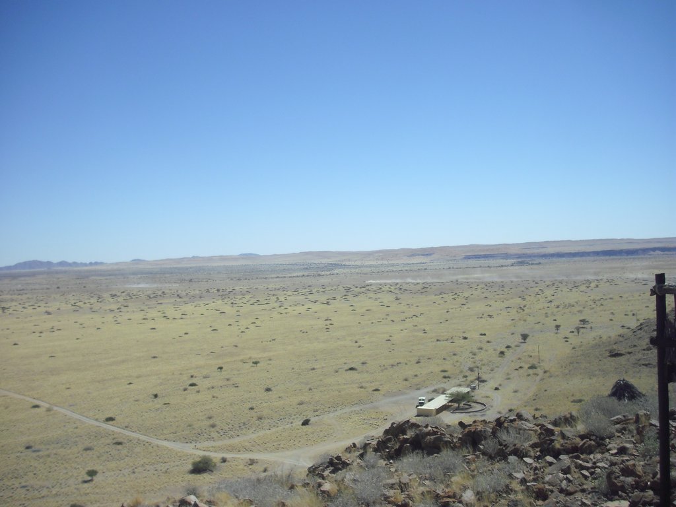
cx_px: 338
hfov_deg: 49.0
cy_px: 254
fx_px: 742
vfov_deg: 37.7
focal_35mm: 38
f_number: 8
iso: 100
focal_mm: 6.2
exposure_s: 1/400
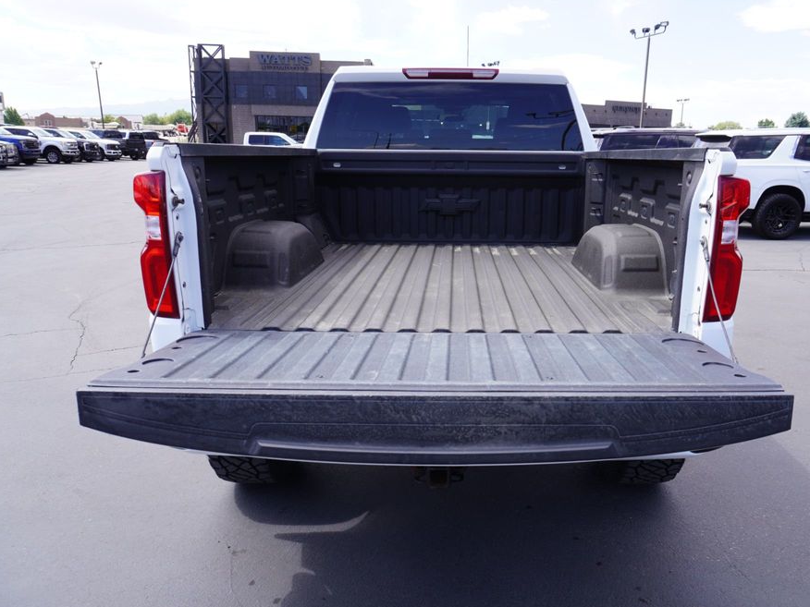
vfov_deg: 51.4
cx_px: 455
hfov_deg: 65.1
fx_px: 632
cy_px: 309
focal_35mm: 27
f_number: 7.1
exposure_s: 1/100
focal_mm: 16
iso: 100
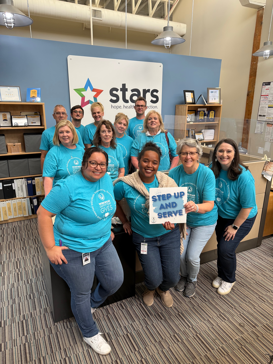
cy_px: 182
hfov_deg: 56.8
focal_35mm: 24
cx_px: 136
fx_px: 252
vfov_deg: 71.6
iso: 200
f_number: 1.78
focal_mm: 6.76
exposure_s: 1/120
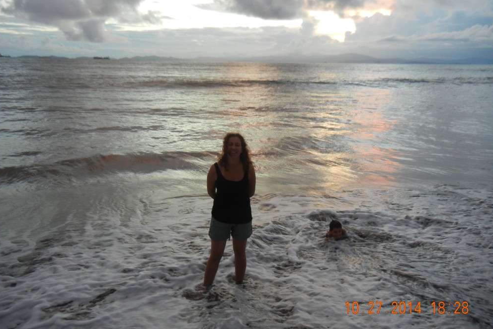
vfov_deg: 41.1
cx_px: 246
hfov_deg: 58.7
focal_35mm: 32
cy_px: 158
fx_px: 438
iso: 400
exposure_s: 1/47.4
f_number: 3.5
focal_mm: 5.4
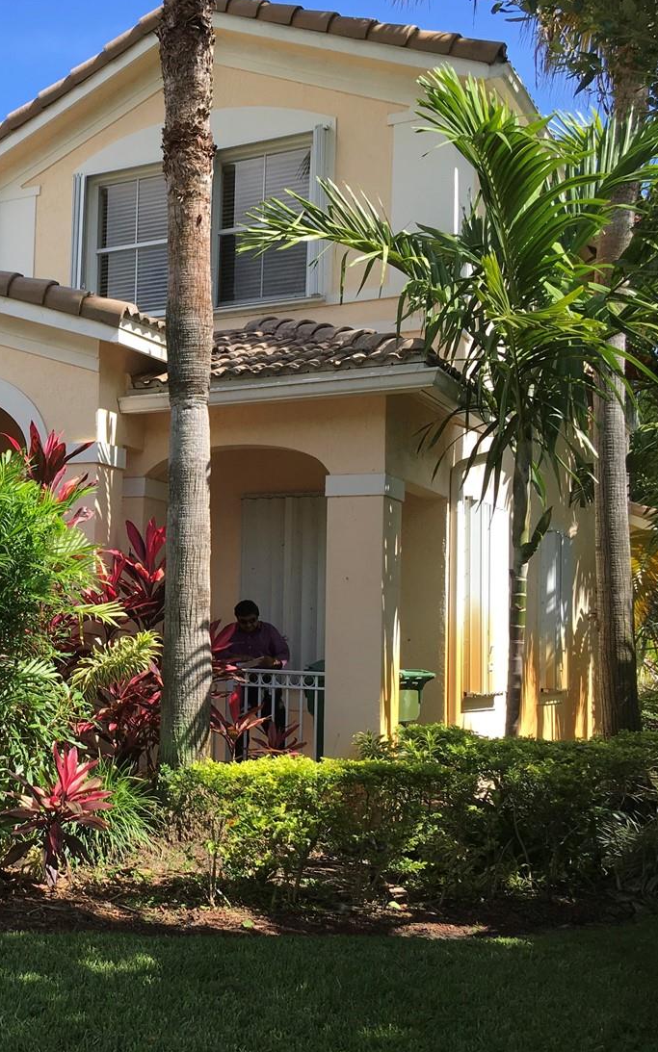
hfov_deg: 26.9
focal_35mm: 45
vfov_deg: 44.3
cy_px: 552
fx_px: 1291
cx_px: -6
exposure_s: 1/785
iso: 25
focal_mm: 4.15
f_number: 2.2
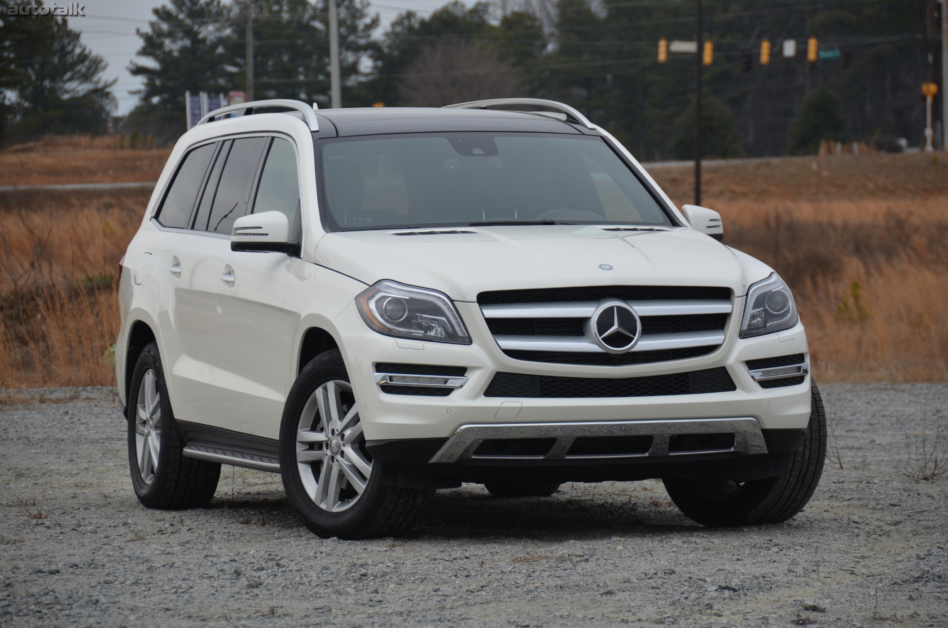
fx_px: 5125
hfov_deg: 10.6
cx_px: 474
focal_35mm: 195
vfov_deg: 7.0
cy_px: 314
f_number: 5.6
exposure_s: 1/1000
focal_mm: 130
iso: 400
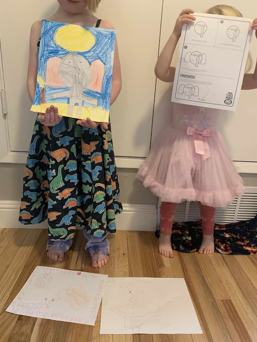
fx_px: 257
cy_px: 171
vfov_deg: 67.3
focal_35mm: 26
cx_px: 128
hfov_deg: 53.1
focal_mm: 4.25
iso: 250
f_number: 1.8
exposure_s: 1/60
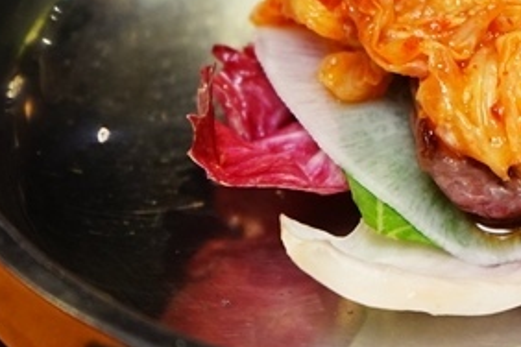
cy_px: 62
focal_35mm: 142
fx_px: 2055
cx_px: 464
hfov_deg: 14.3
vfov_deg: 9.6
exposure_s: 1/60
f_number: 4.5
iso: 1600
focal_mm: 50
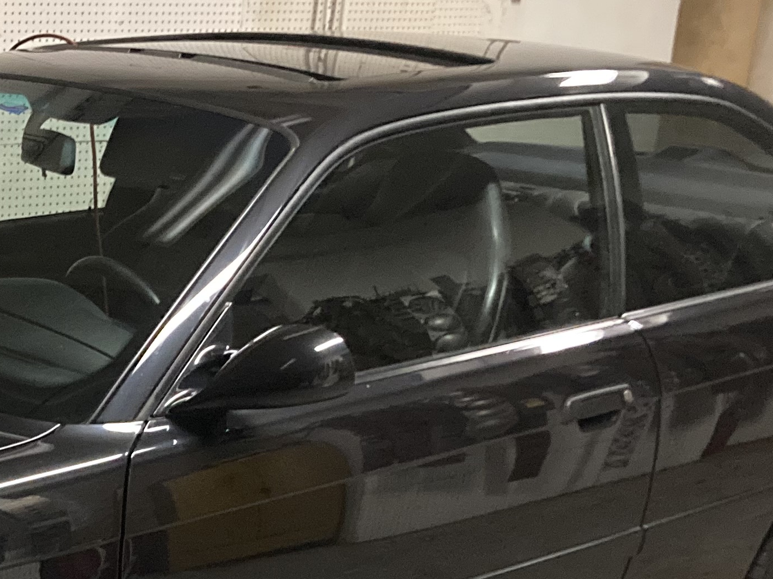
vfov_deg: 17.6
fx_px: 1808
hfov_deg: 23.0
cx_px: -33
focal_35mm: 81
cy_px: 621
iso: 640
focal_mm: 3.99
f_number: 1.8
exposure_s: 1/24
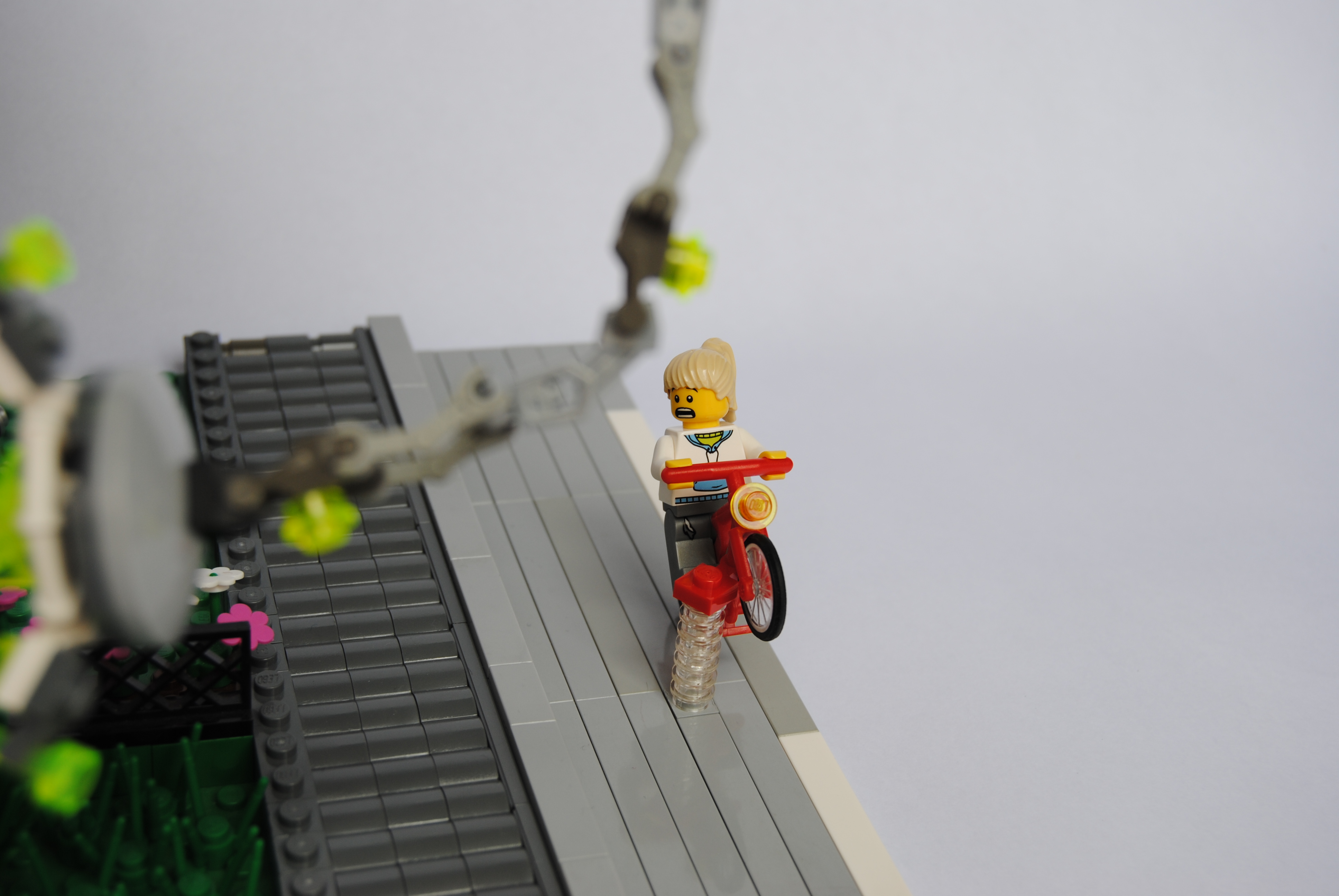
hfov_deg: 38.8
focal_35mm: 51
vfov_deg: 26.6
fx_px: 1899
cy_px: 448
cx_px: 670
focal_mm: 34
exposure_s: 1/125
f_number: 5.6
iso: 100
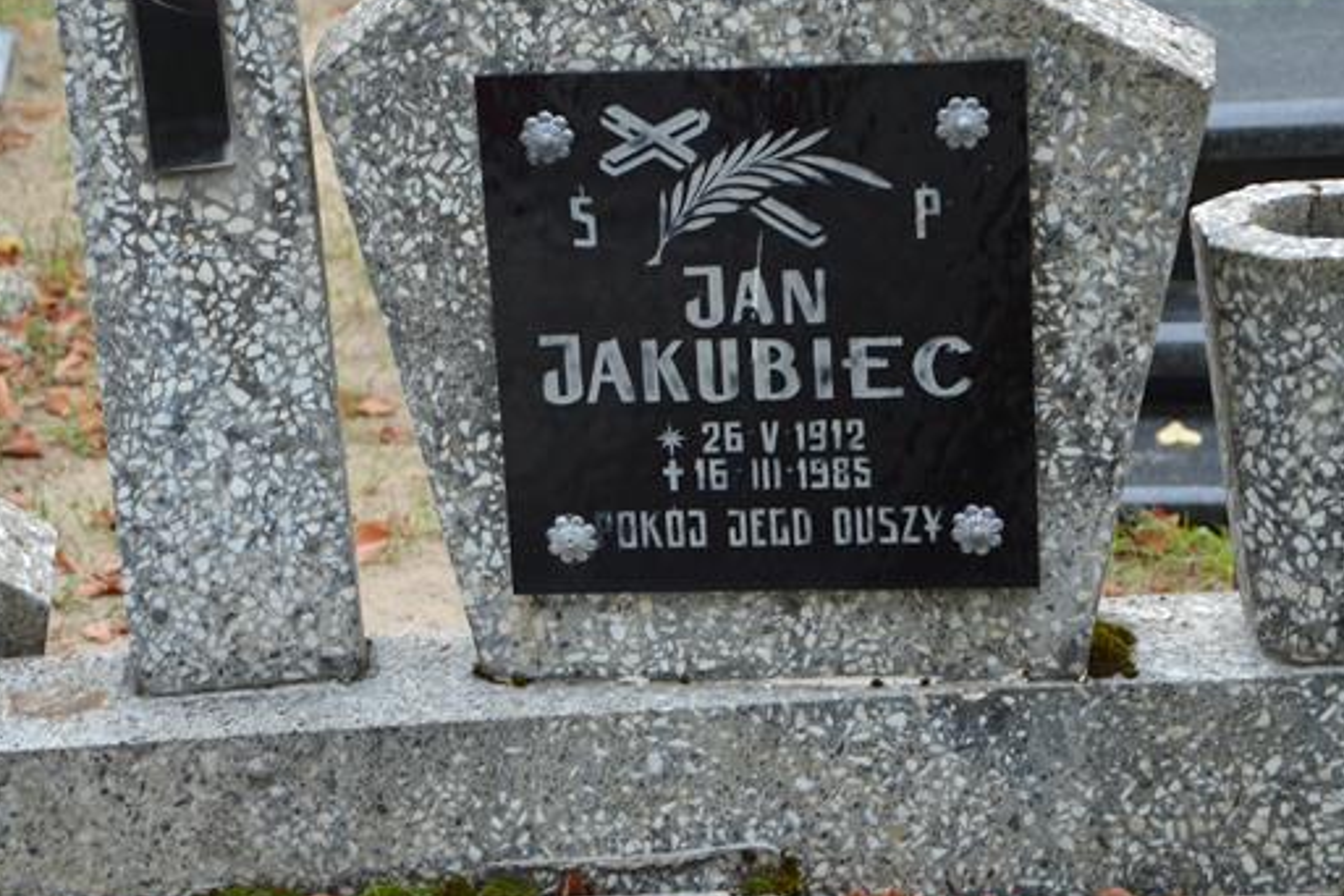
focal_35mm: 116
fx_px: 4330
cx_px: 652
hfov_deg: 17.6
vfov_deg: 11.8
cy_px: 398
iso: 320
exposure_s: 1/125
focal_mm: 62
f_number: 5.6
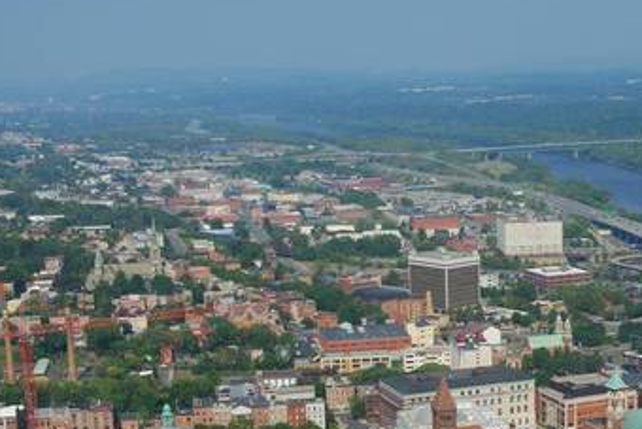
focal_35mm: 68
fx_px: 1213
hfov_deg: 29.4
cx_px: 438
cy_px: 353
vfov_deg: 19.8
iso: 100
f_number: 9
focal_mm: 22
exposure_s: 1/125
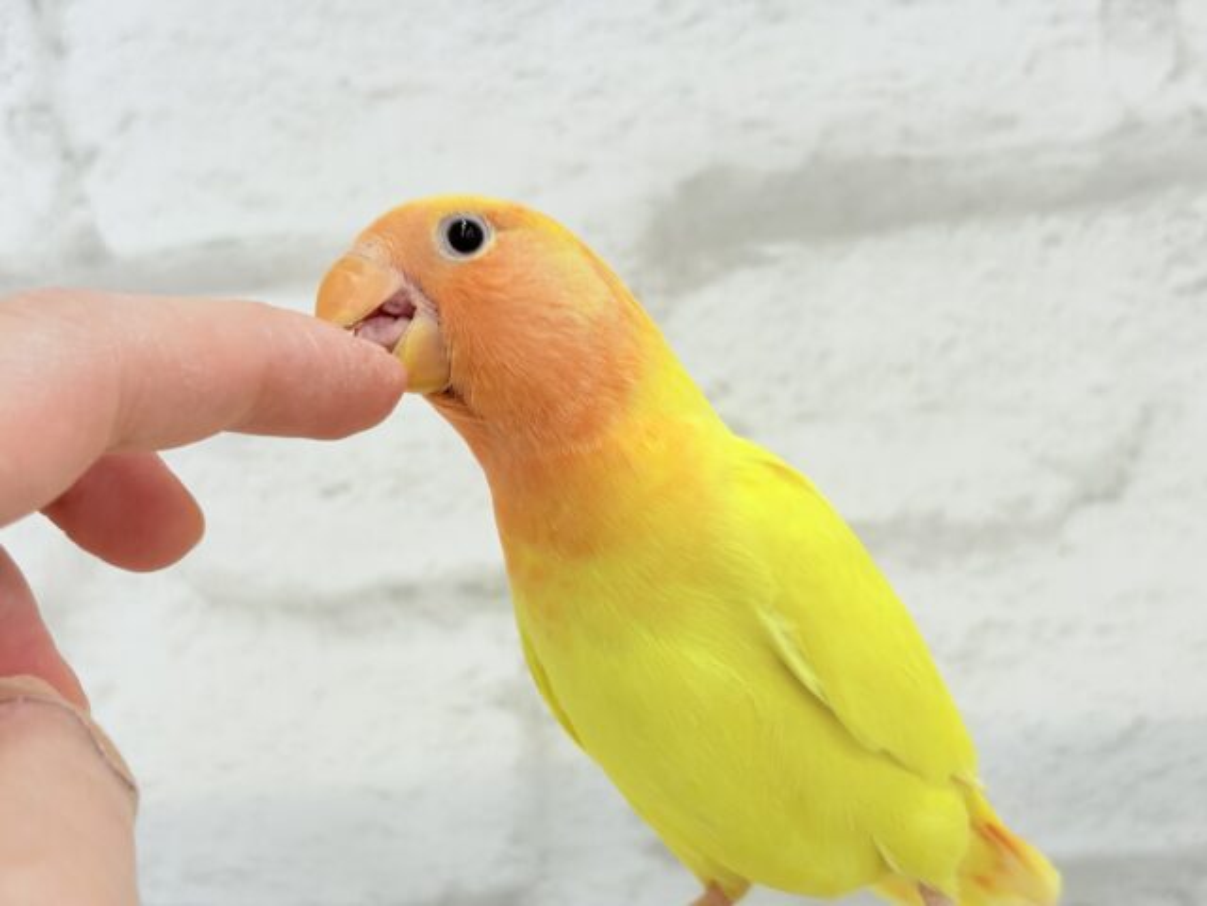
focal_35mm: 52
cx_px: 604
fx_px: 1813
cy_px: 453
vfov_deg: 28.0
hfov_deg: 36.8
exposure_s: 1/50
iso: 25
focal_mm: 5.96
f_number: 1.6
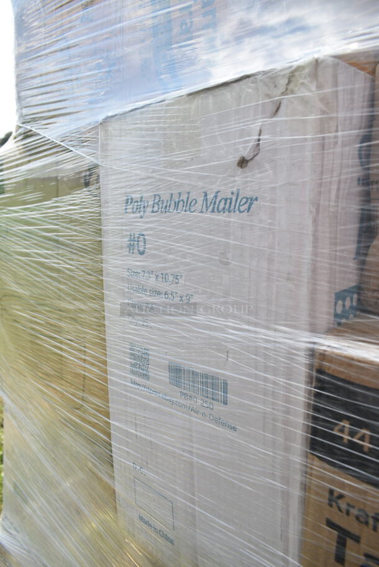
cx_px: 190
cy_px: 284
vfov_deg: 67.3
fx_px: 426
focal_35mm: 27
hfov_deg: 48.0
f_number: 7.1
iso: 100
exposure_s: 1/200
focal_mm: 18
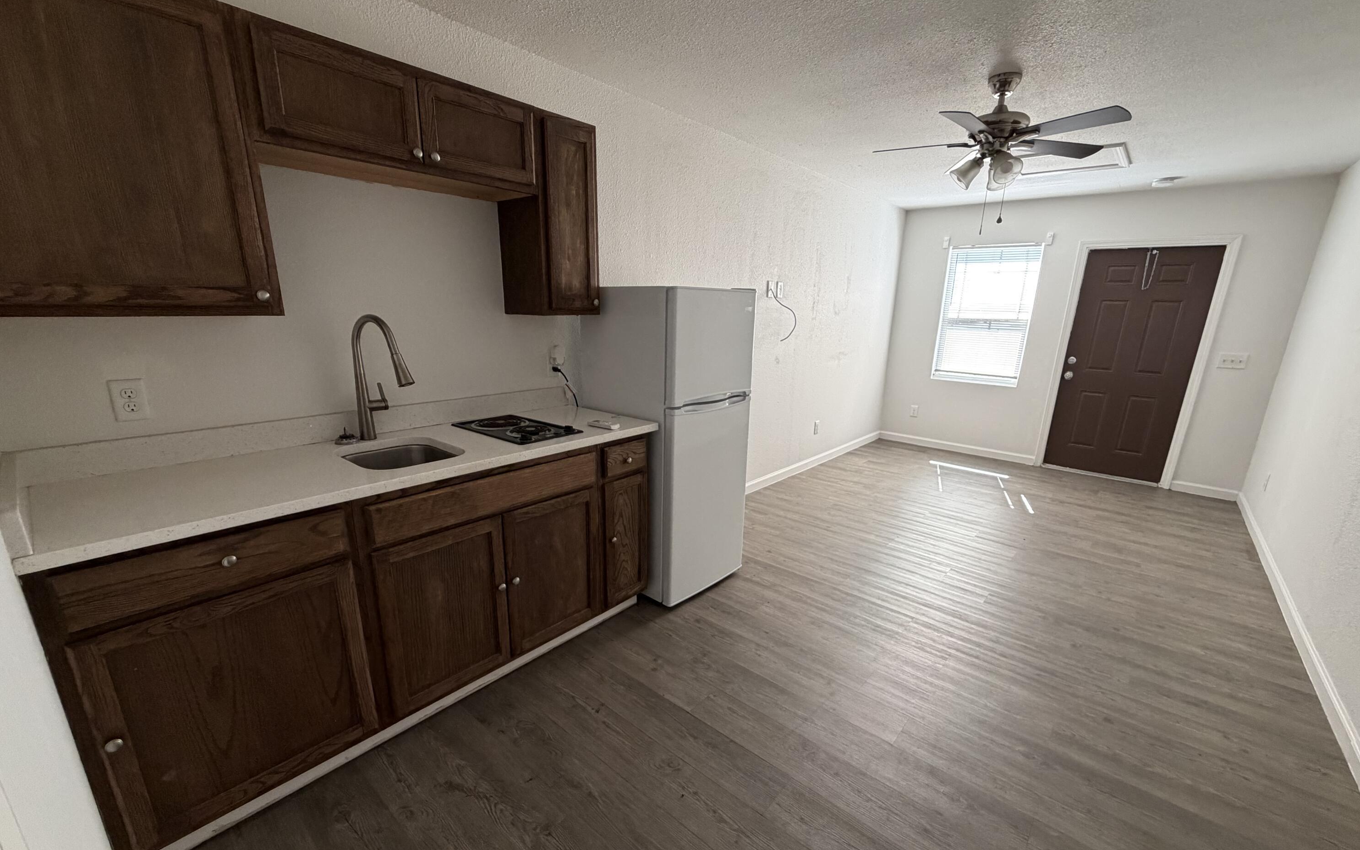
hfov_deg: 101.5
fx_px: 556
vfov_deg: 74.7
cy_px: 460
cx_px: 680
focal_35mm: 15
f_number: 2.2
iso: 320
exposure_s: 1/104
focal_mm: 2.22
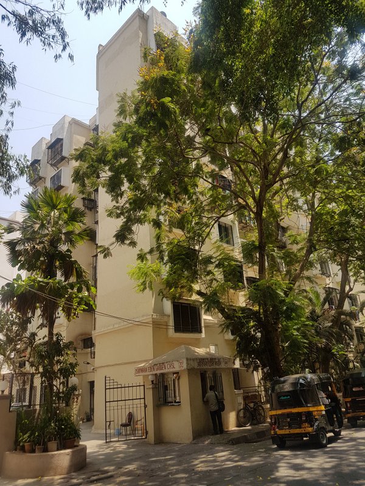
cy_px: 243
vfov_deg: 67.3
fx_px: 366
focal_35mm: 26
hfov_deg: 53.1
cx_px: 182
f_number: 1.7
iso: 40
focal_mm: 4.2
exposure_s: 1/1312
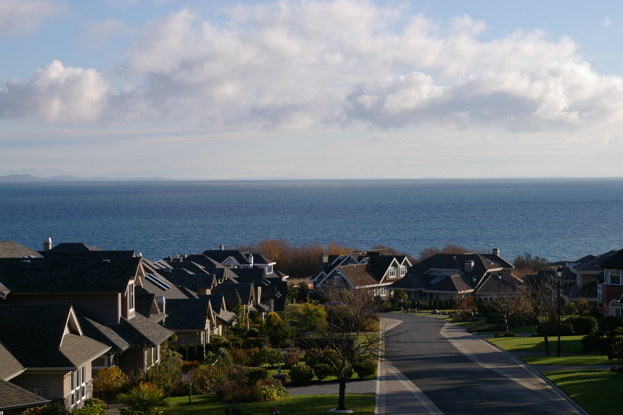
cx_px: 311
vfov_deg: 16.4
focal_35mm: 84
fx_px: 1445
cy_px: 206
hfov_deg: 24.3
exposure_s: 1/250
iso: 200
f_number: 11
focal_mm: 55
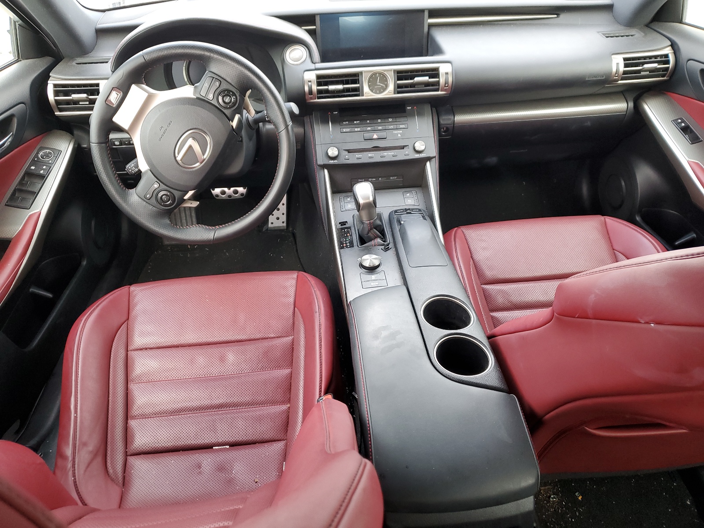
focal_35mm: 26
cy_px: 264
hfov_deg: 67.3
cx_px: 352
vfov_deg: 53.1
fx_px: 529
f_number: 1.5
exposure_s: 1/60.2
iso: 65
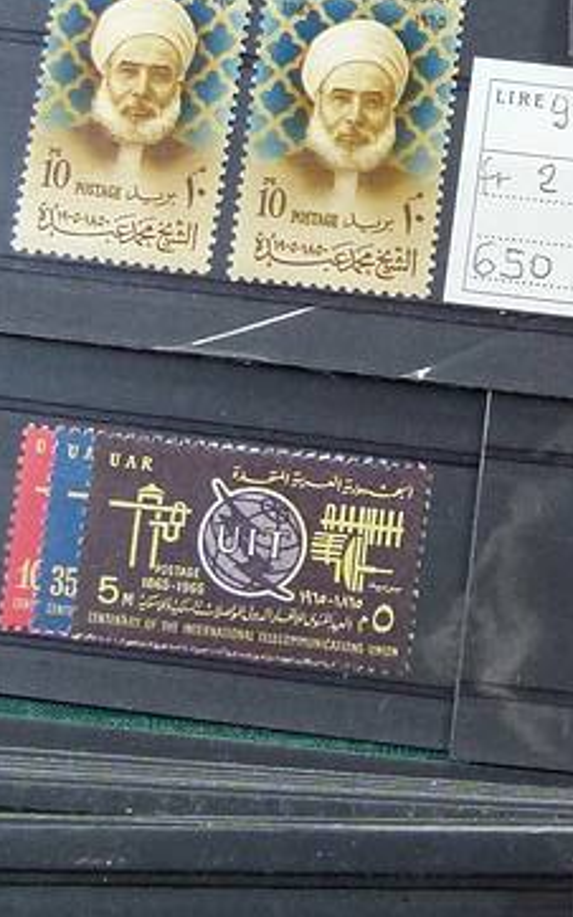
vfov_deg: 19.2
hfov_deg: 11.9
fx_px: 2701
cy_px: 294
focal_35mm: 108
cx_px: 639
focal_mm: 6.5
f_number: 3.1
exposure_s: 1/60
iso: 125
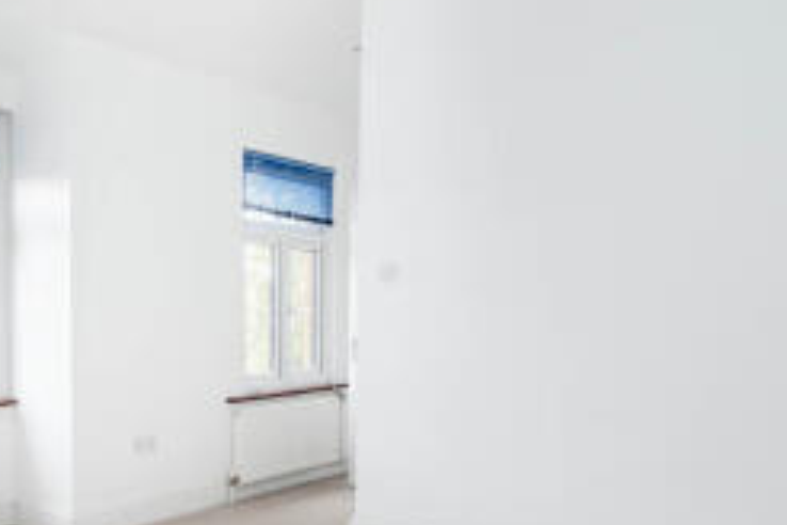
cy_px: 328
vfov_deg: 44.6
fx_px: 634
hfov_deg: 61.1
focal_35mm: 29
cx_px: 224
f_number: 6.4
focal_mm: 10
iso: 320
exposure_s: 1/40
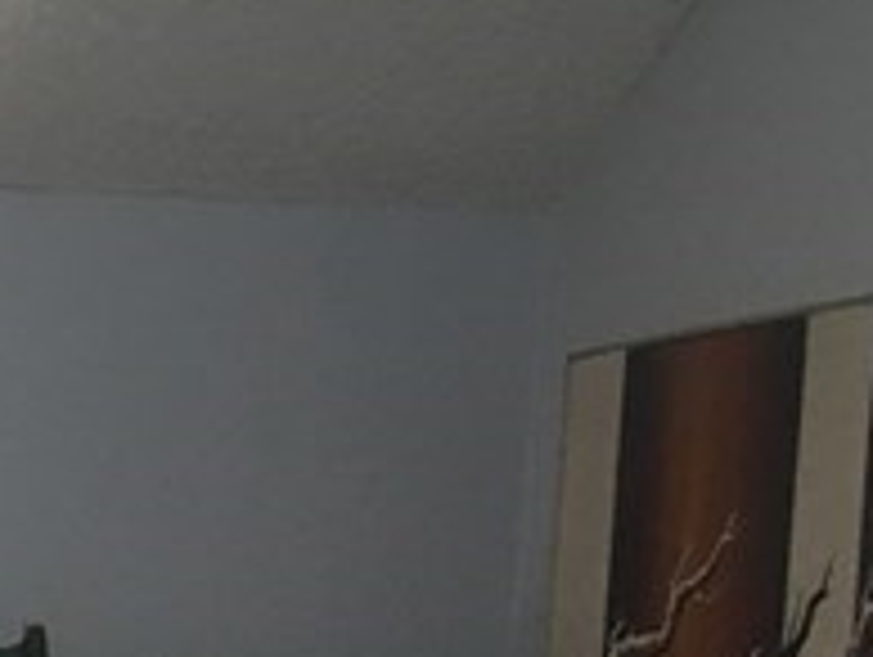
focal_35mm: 153
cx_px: -621
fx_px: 3863
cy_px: 1264
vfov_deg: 9.2
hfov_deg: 12.0
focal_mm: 4.15
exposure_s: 1/30
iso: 80
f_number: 2.2
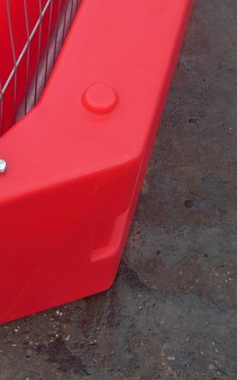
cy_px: 81
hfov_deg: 20.1
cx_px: 46
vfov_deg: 31.3
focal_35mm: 64
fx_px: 662
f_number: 2.8
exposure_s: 1/250
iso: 100
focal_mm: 4.6
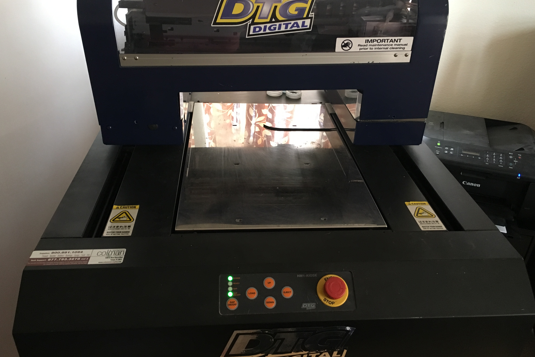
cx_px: 271
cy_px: 173
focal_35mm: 31
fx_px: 461
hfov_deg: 60.3
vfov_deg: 42.3
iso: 200
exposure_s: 1/15
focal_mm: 4.15
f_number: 2.2
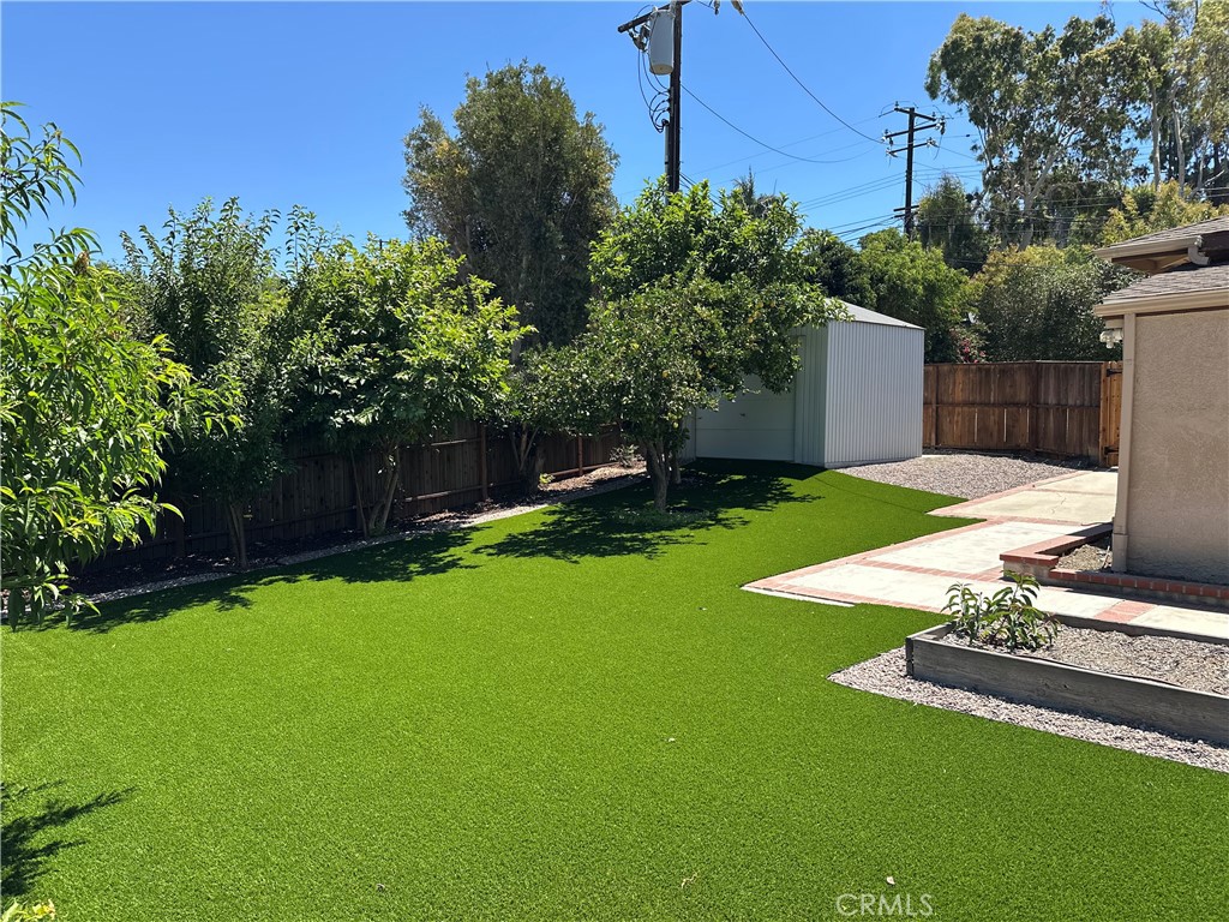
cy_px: 461
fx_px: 852
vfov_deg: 56.8
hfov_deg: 71.6
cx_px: 614
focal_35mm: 24
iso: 80
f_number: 1.78
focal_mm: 6.86
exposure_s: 1/2252
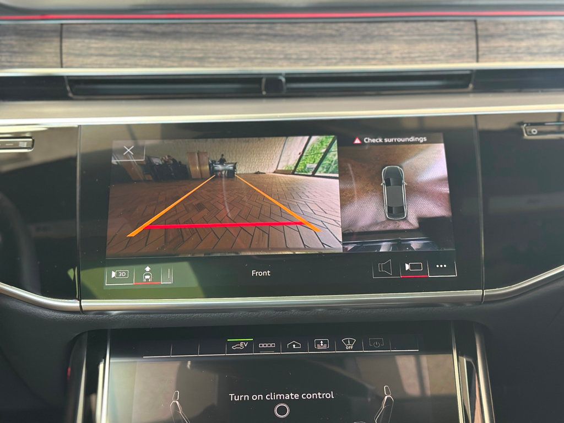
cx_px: 282
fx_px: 782
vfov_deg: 30.3
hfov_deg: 39.7
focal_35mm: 48
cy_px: 212
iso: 400
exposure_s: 1/40
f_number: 1.78
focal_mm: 6.86
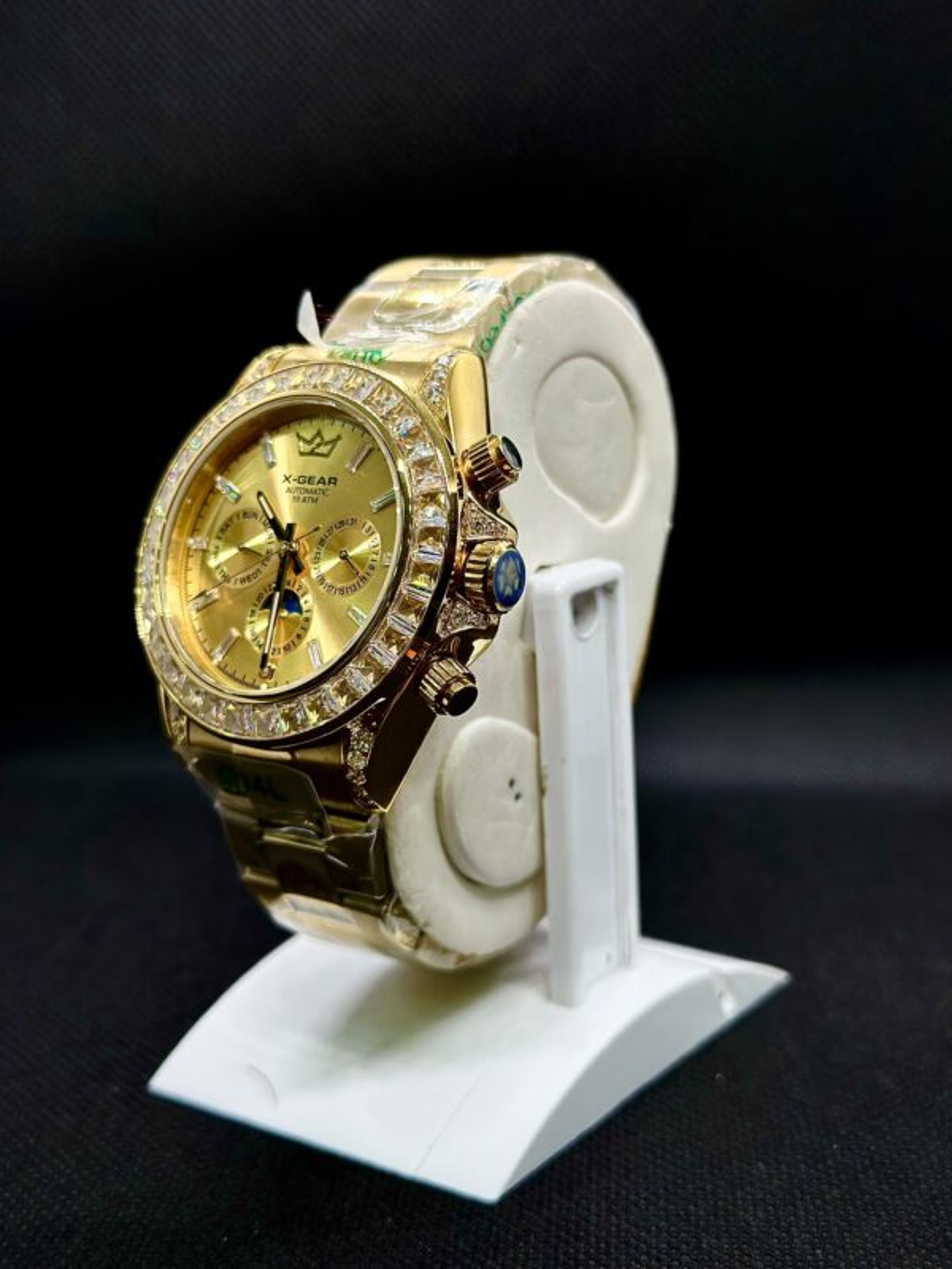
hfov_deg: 30.3
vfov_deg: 39.7
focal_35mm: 48
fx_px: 1760
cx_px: 476
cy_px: 634
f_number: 1.78
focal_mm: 6.86
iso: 80
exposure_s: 1/345
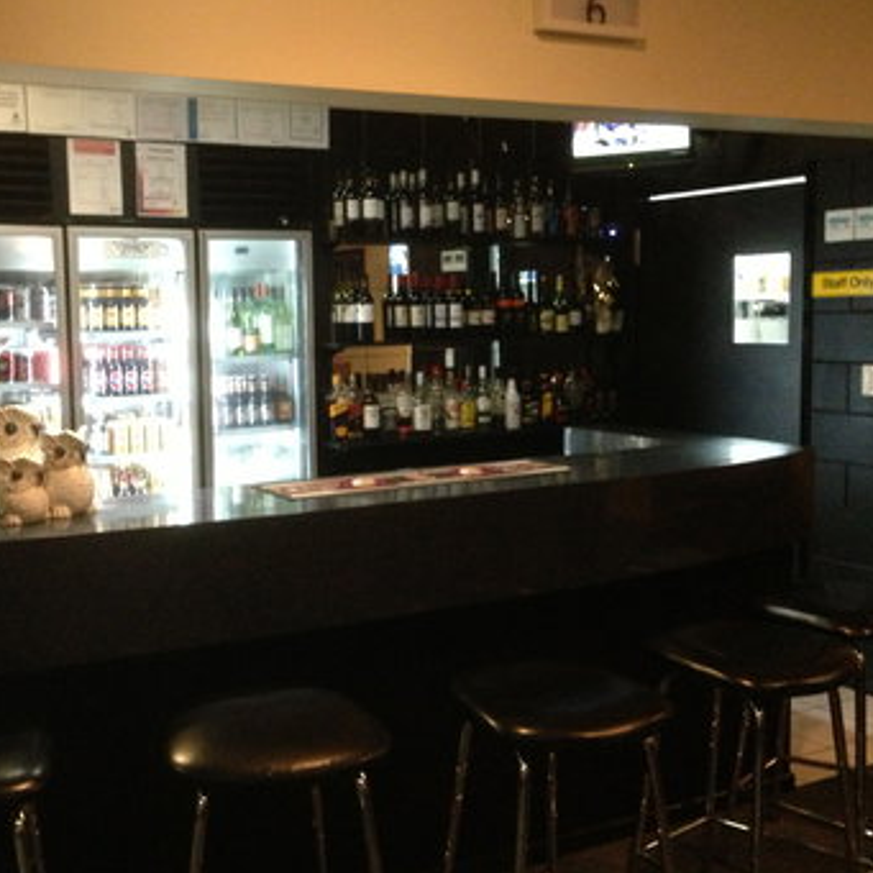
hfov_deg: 40.6
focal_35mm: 41
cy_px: 415
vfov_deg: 40.9
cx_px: 312
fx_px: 1170
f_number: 2.4
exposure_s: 1/15
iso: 800
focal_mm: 4.13
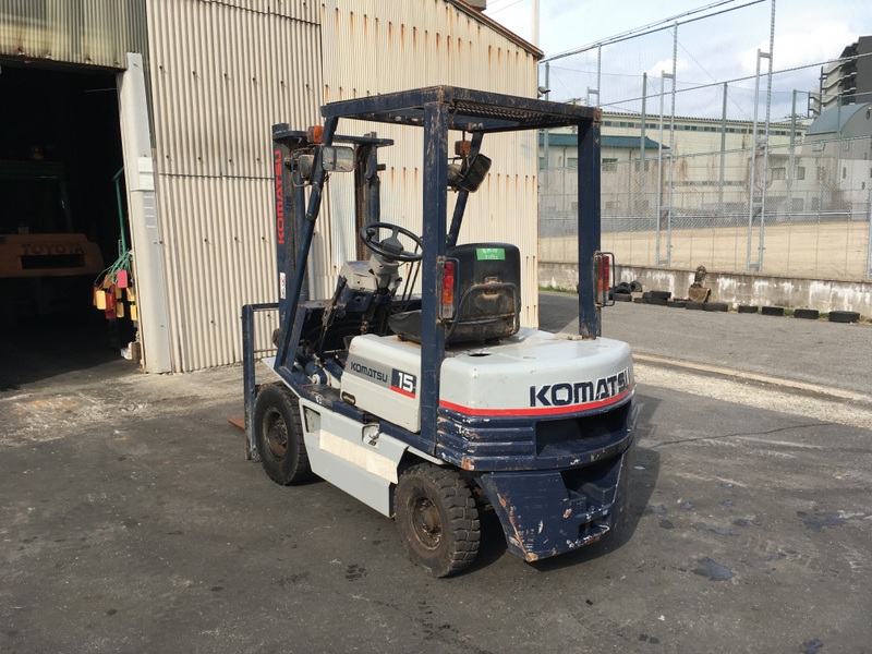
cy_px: 327
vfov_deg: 48.2
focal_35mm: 29
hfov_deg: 61.7
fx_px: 731
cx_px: 436
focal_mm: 4.15
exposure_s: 1/668
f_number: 2.2
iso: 25
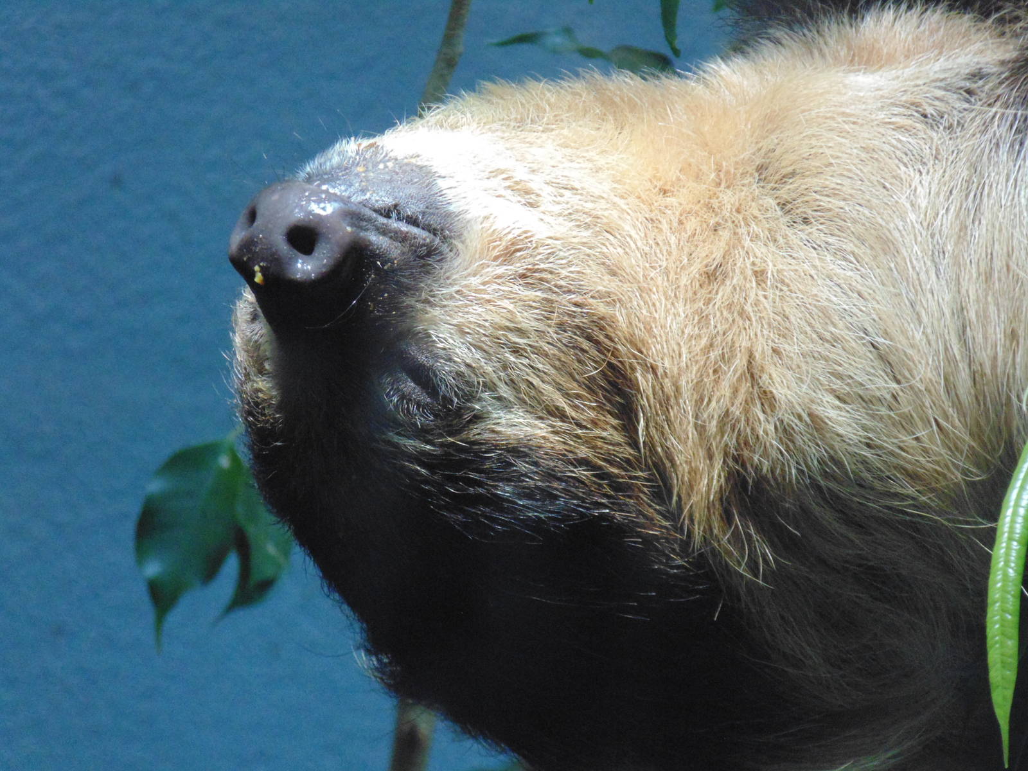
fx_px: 10632
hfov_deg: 5.5
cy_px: 386
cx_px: 514
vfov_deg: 4.2
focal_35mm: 358
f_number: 6
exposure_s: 1/60
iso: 500
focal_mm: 64.1
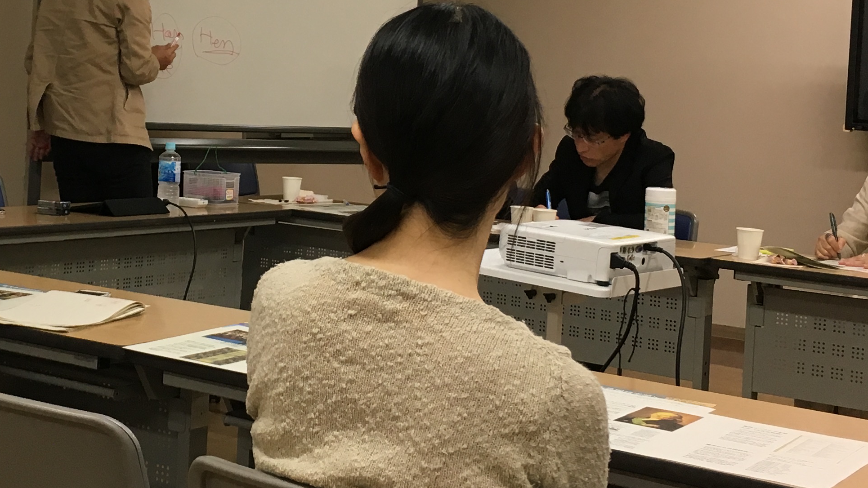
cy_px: 111
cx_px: 267
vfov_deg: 18.1
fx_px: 1519
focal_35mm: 66
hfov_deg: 31.6
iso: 32
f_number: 2.2
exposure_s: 1/30
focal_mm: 4.15
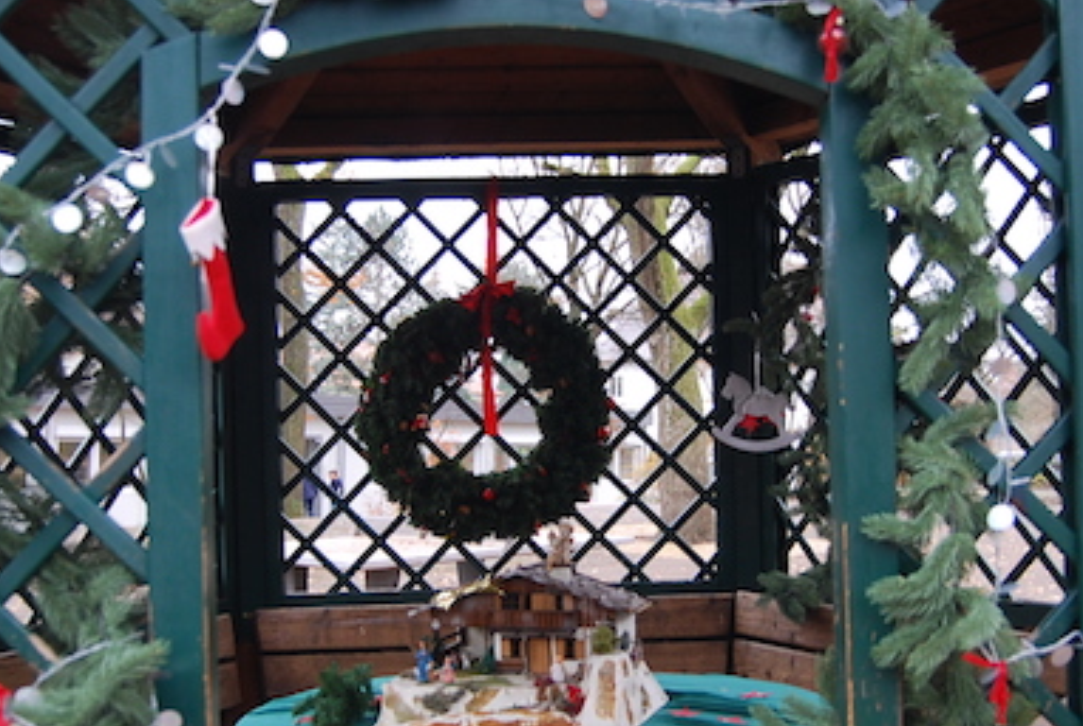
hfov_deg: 43.7
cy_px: 411
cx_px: 570
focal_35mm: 45
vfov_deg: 30.1
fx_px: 1349
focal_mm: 19
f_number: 3.5
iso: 200
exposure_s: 1/40
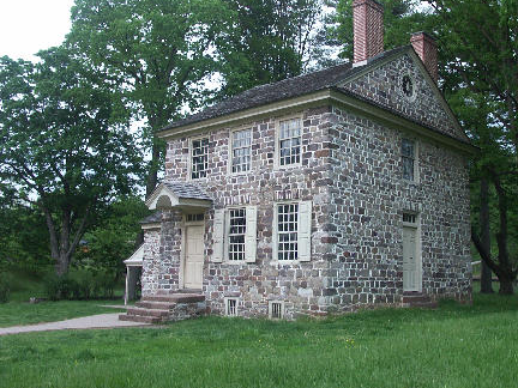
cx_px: 310
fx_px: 554
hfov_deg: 49.8
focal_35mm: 37
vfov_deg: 38.6
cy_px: 176
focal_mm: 7.94
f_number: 2.8
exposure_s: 1/15
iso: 100
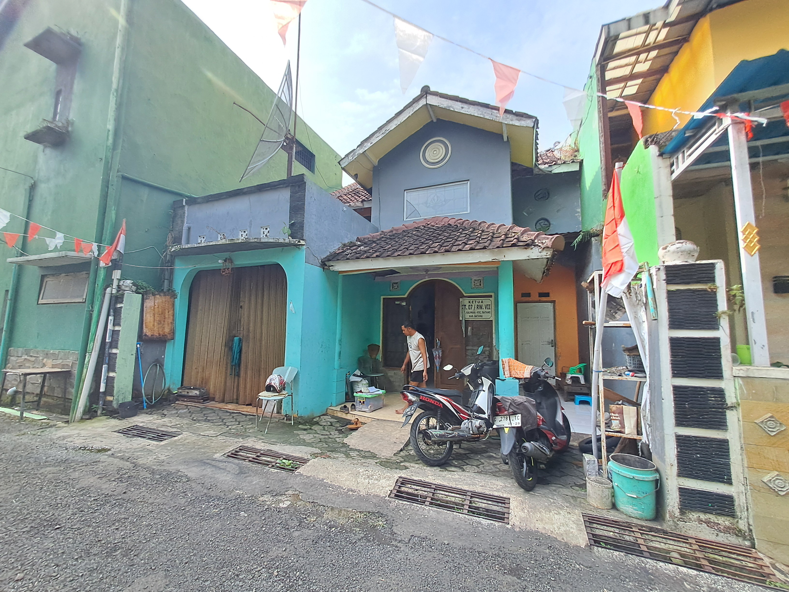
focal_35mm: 13
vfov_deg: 89.9
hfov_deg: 106.2
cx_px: 394
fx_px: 296
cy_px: 296
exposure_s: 1/469
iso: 40
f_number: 2.2
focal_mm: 1.42
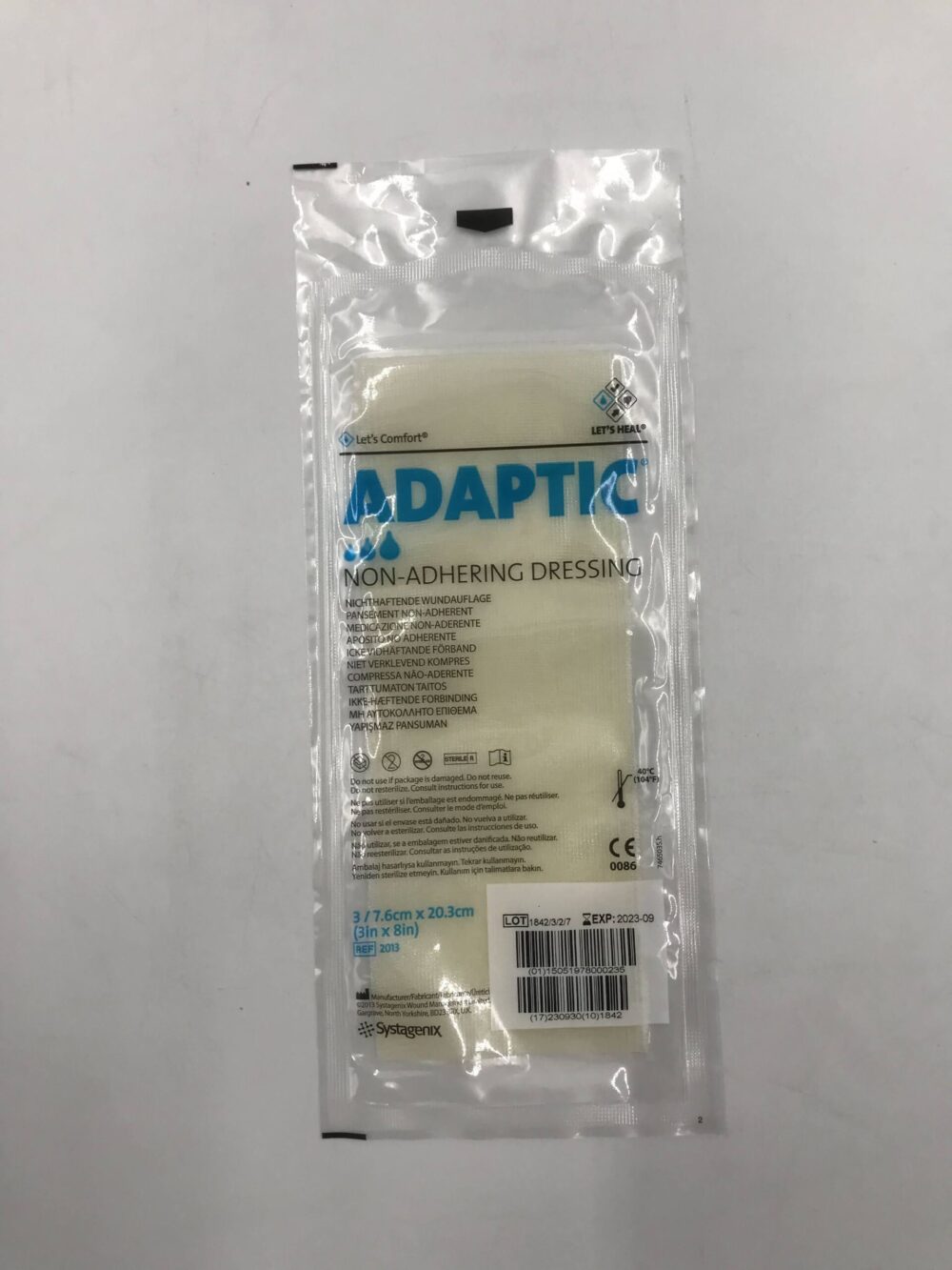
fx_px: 1027
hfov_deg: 49.8
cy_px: 635
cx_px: 476
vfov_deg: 63.4
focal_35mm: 28
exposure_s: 1/60
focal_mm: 3.99
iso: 32
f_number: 1.8
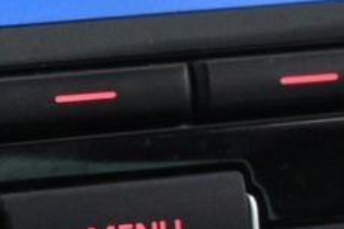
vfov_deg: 4.1
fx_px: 3208
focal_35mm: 336
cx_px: -349
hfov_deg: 6.0
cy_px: 209
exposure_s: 1/50
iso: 3600
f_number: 5
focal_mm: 31.5
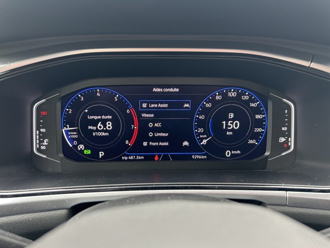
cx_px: 165
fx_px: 248
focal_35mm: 26
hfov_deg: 67.3
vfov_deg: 53.1
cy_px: 124
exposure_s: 1/60
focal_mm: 5.7
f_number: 1.5
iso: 200
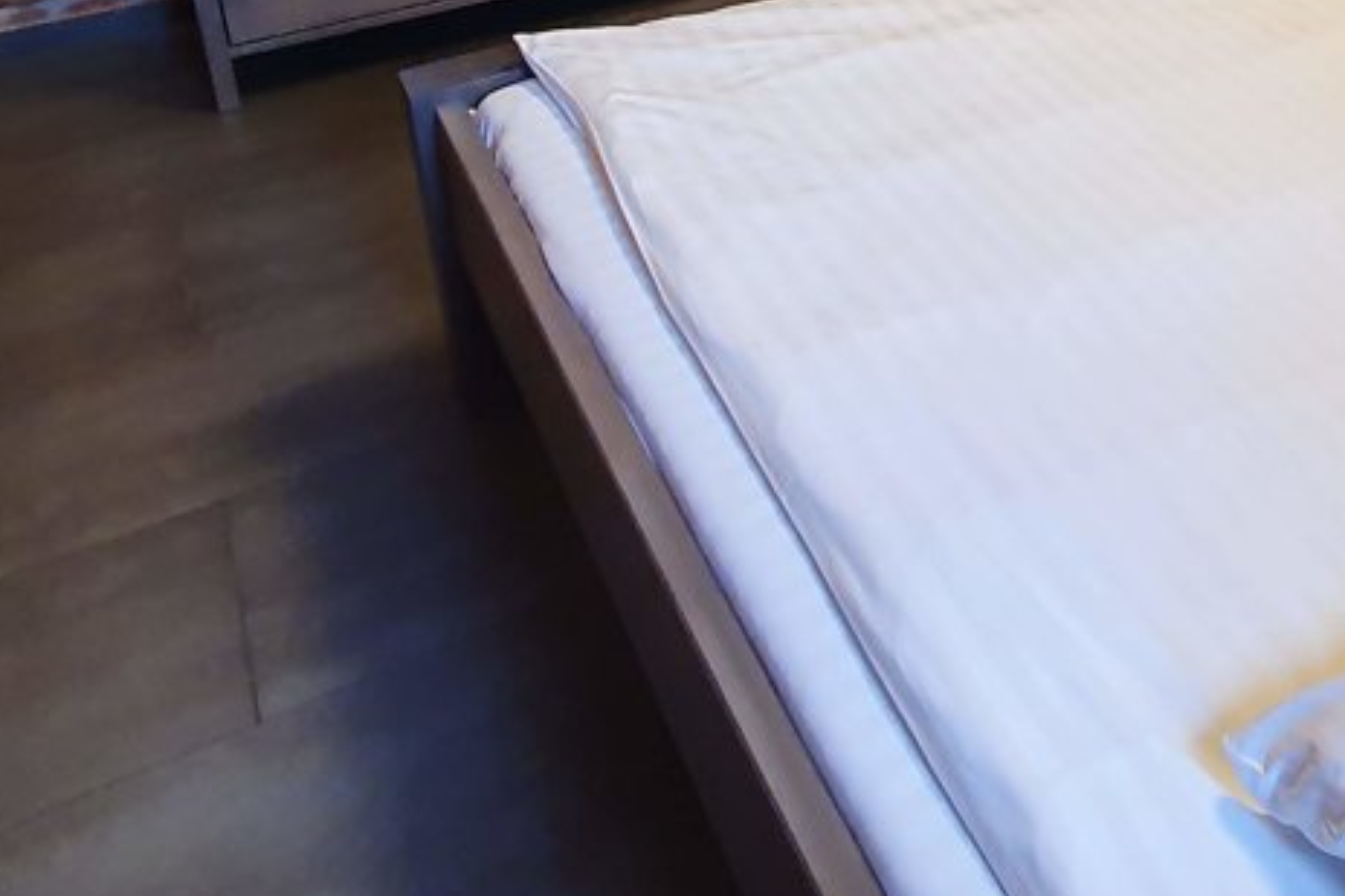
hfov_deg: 40.9
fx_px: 1569
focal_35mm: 42
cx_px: 1325
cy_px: -188
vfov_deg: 27.8
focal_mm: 1.8
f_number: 2.2
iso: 250
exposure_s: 1/50
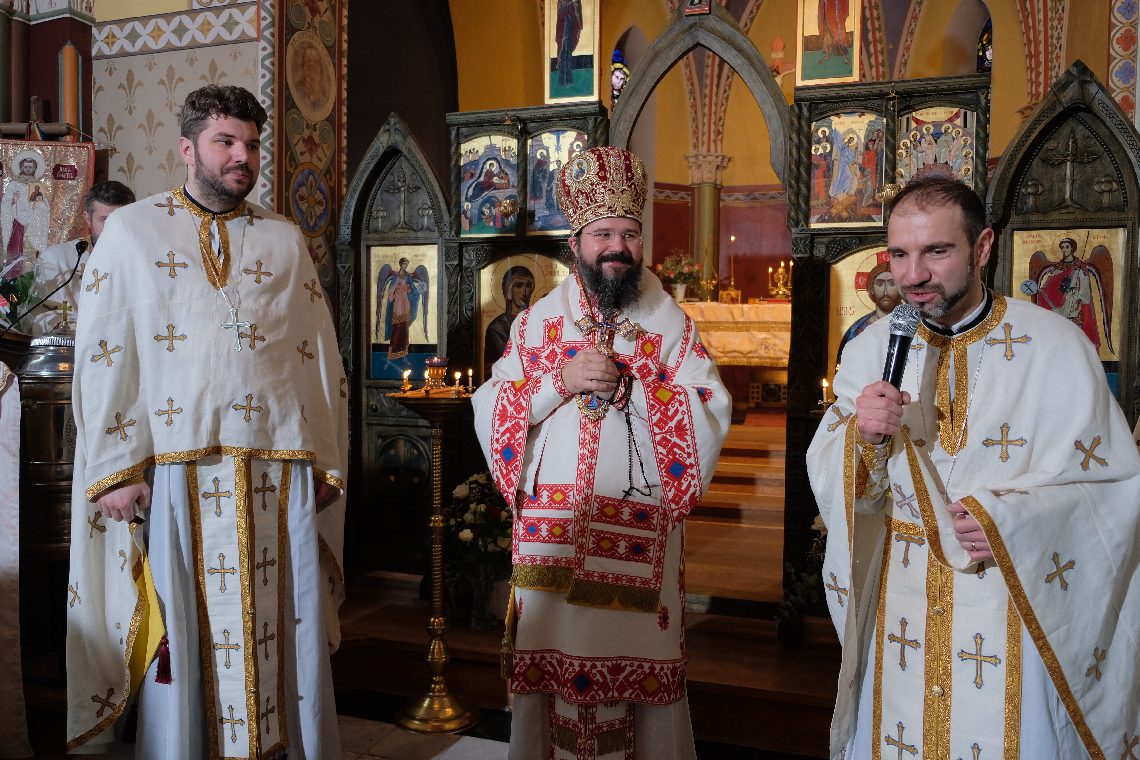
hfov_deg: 67.4
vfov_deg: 47.9
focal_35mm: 27
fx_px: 855
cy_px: 380
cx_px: 570
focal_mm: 18
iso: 1000
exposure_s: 1/125
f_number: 2.8
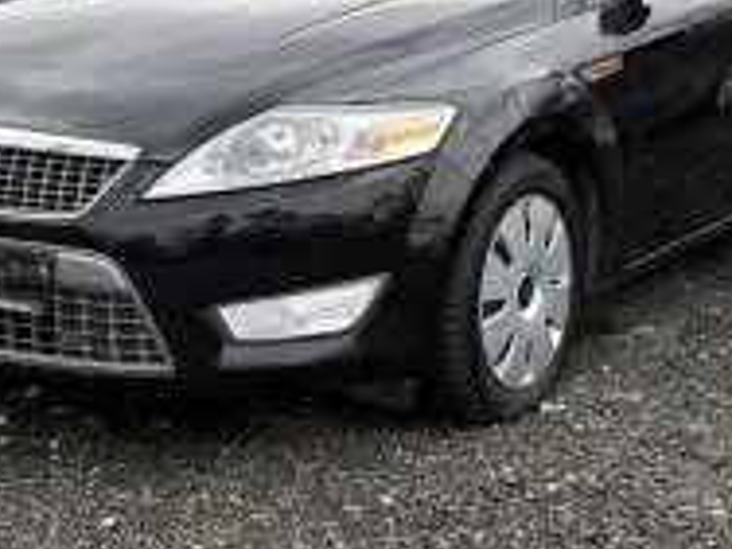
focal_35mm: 92
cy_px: 144
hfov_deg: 21.3
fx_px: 1945
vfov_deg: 16.0
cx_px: 358
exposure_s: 1/837
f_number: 1.78
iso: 64
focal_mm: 6.76
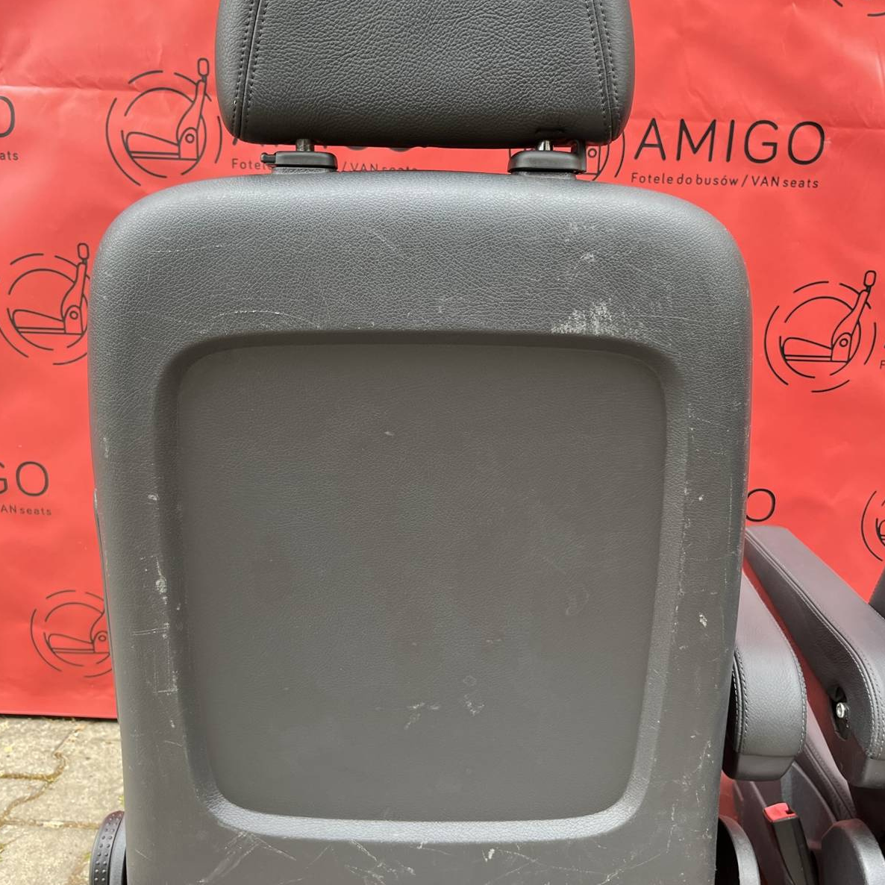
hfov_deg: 52.5
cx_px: 440
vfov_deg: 52.4
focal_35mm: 31
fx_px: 897
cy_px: 485
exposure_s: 1/122
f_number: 1.6
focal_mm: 5.1
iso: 80
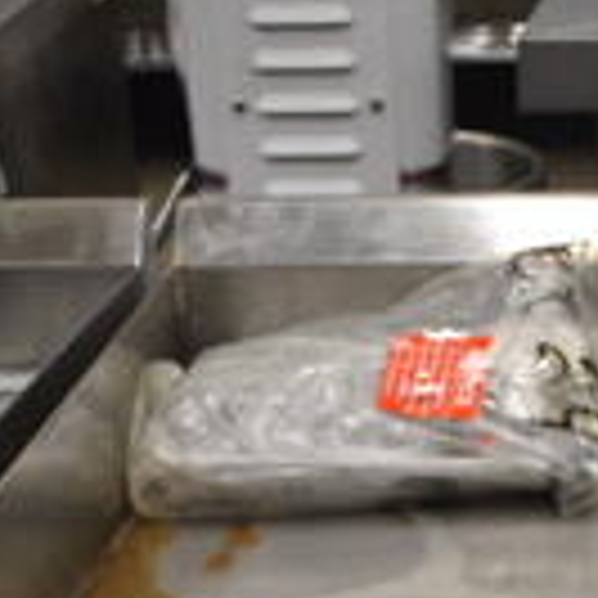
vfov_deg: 15.3
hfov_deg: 15.9
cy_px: 895
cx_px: 715
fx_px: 2052
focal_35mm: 105
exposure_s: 1/125
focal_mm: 18
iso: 800
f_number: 3.5
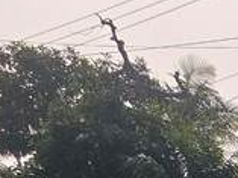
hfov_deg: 12.0
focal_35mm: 85
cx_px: 693
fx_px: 583
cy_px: 543
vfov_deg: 10.9
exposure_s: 1/5328
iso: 50
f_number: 2.2
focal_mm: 2.2
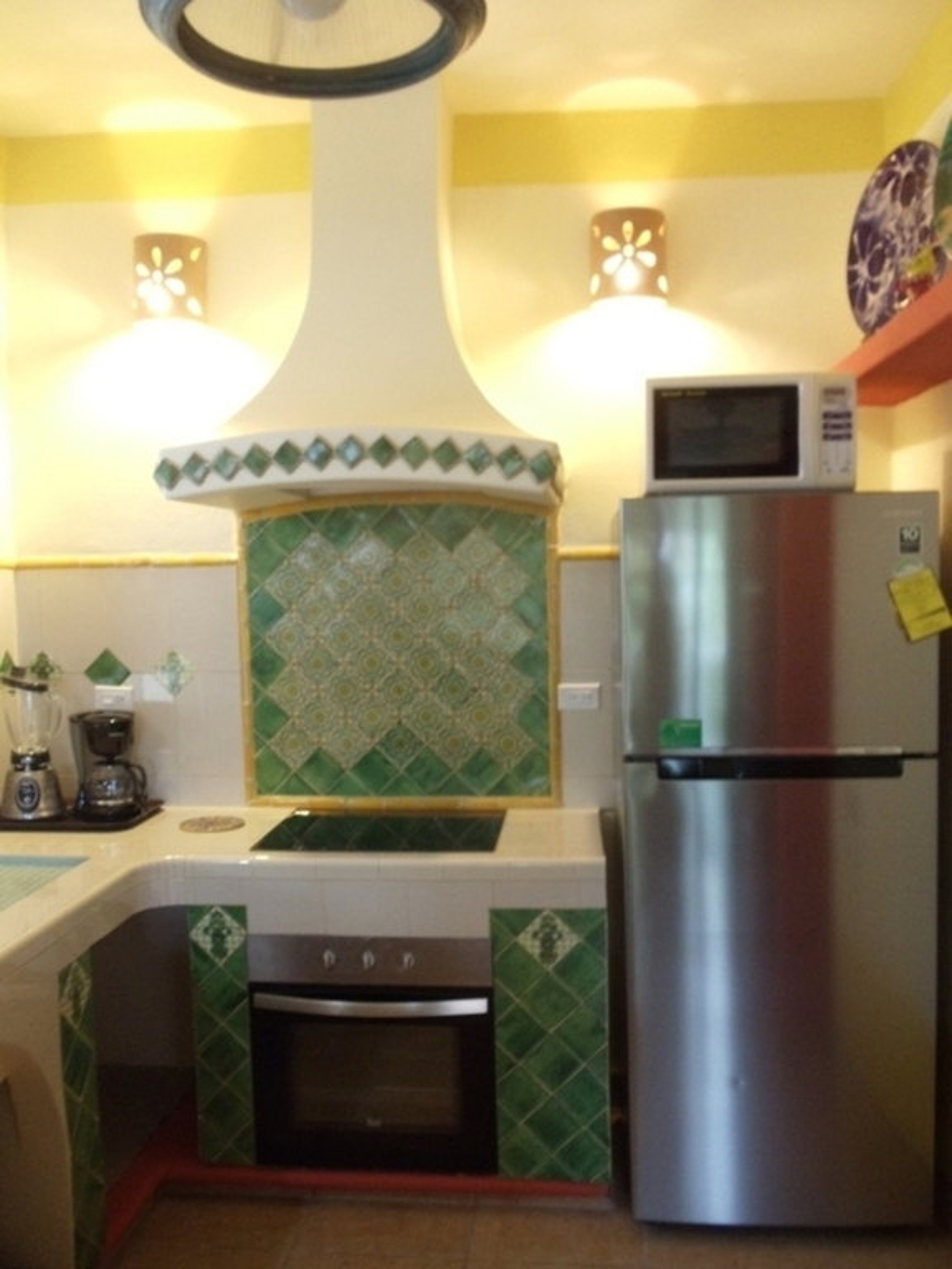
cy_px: 634
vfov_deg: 42.9
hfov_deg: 32.9
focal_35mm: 44
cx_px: 476
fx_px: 1613
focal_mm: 6
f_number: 3.5
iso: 400
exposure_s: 1/8
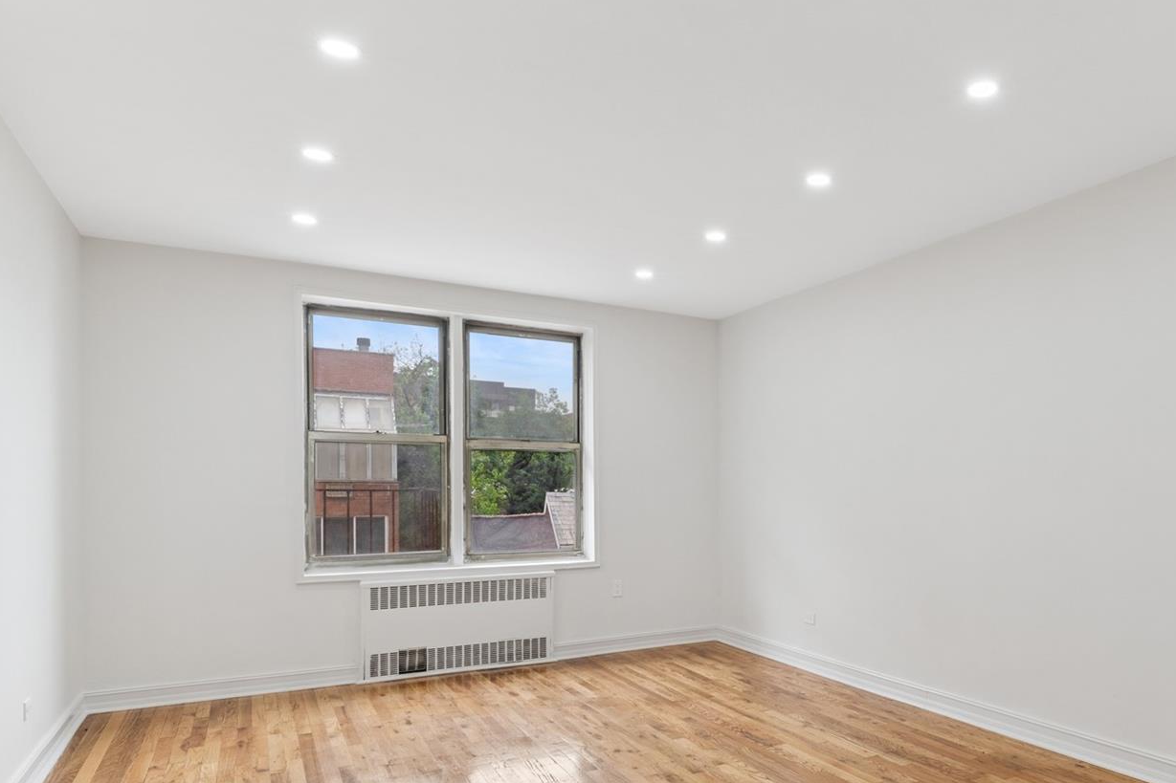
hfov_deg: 68.3
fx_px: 817
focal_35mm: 25
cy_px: 503
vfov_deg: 50.6
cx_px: 837
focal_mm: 15
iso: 640
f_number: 14
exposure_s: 1/50
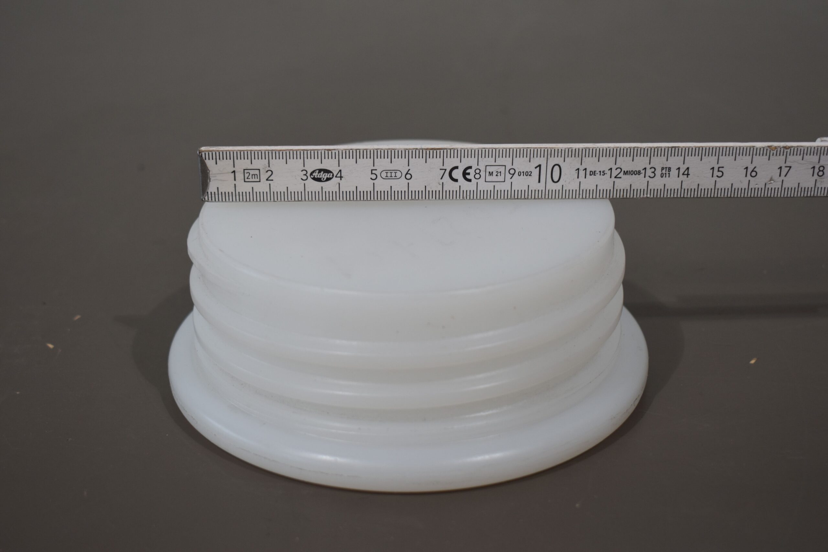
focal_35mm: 57
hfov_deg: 35.1
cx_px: 414
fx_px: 1311
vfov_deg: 23.8
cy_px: 276
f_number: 5.6
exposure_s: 1/125
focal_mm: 38
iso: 320
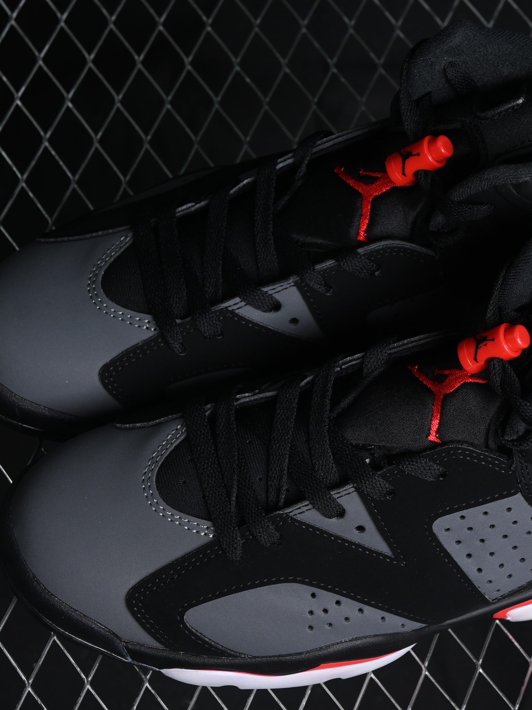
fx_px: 2234
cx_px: 364
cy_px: 356
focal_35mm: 109
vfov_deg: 18.0
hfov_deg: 13.6
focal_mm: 50
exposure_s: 1/50
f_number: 6.3
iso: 160
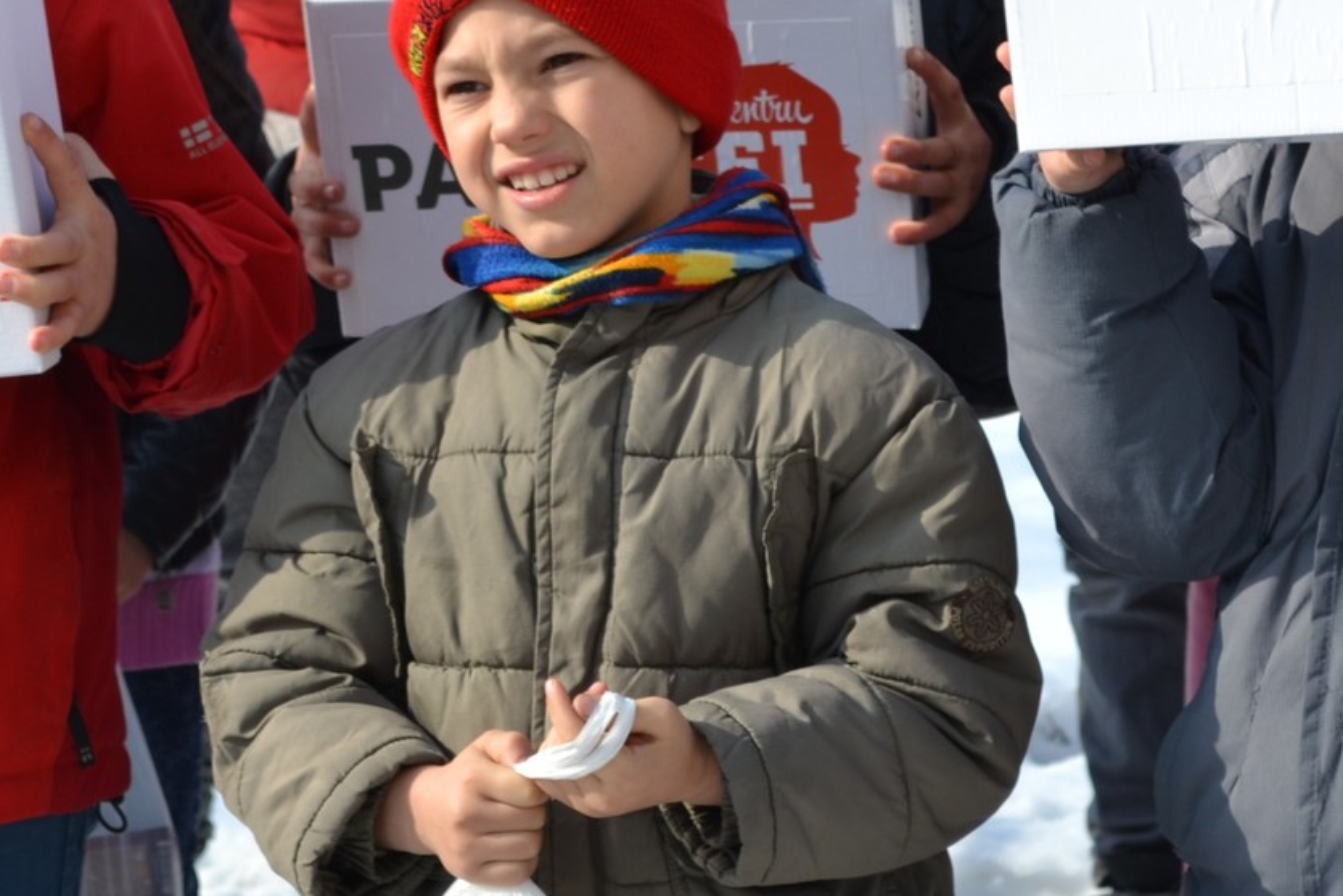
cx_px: 598
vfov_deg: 7.2
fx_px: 7057
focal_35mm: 189
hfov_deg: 10.9
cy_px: 55
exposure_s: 1/200
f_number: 7.1
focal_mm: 55
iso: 100
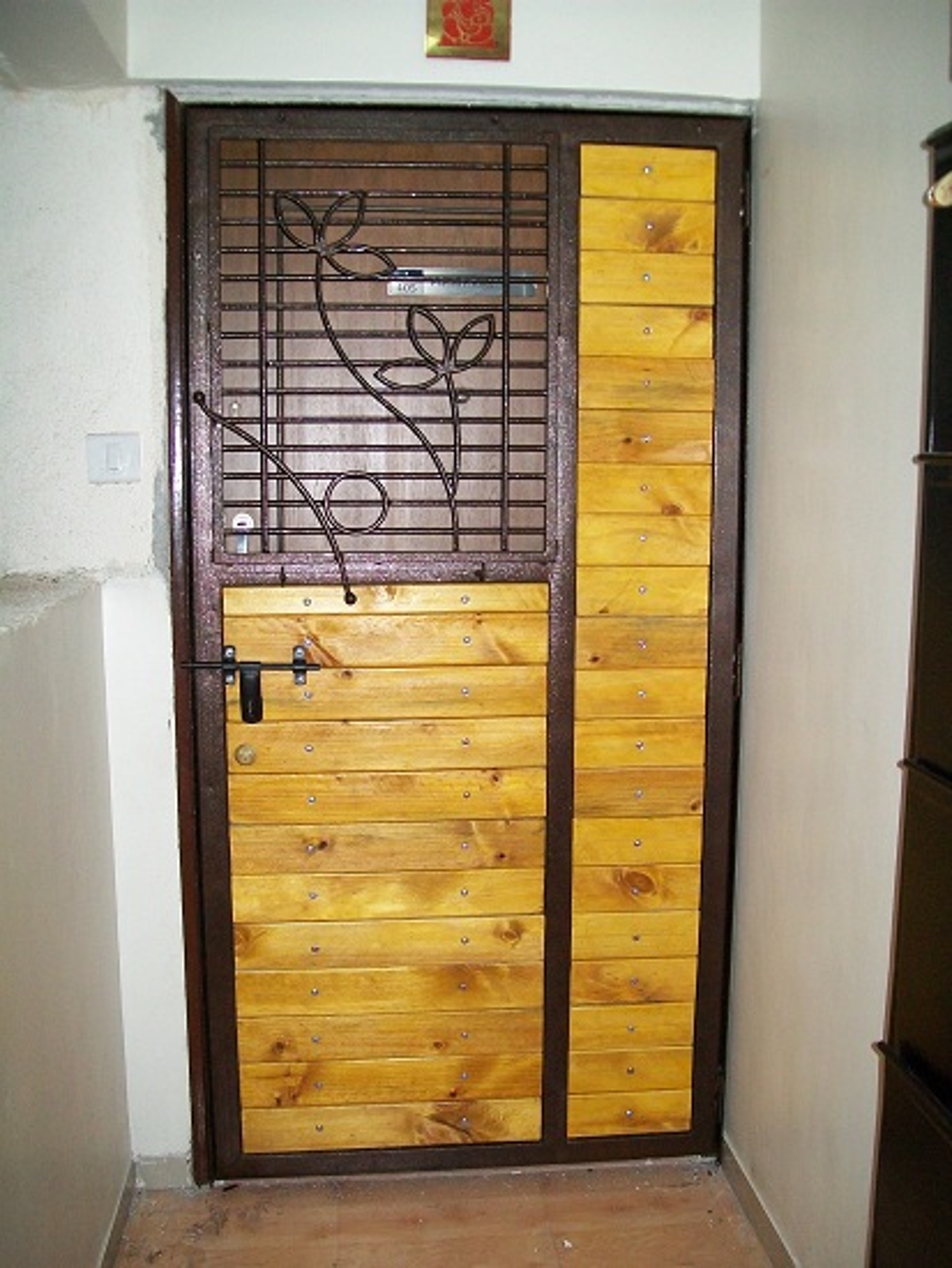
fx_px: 1246
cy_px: 634
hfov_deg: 41.8
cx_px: 476
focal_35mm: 34
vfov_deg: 53.9
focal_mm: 6.1
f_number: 2.7
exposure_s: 1/60
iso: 160
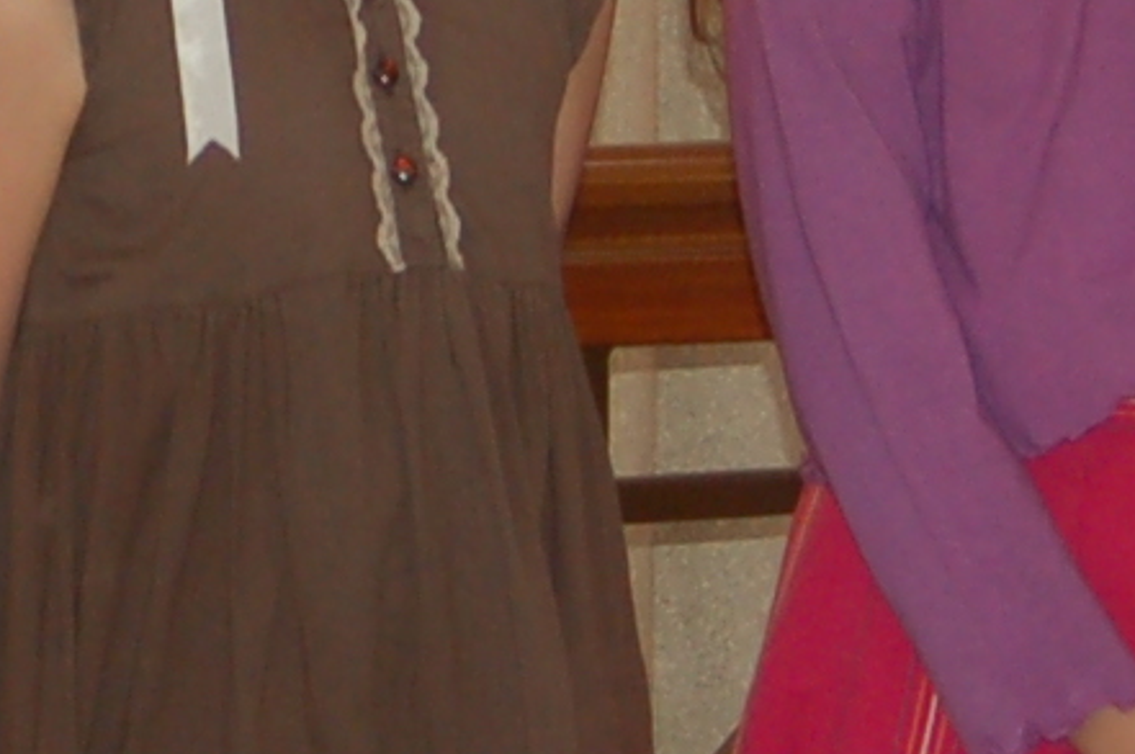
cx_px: -512
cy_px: -278
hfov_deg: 7.6
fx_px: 8377
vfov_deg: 5.1
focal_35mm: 266
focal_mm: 26
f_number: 4
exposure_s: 1/60
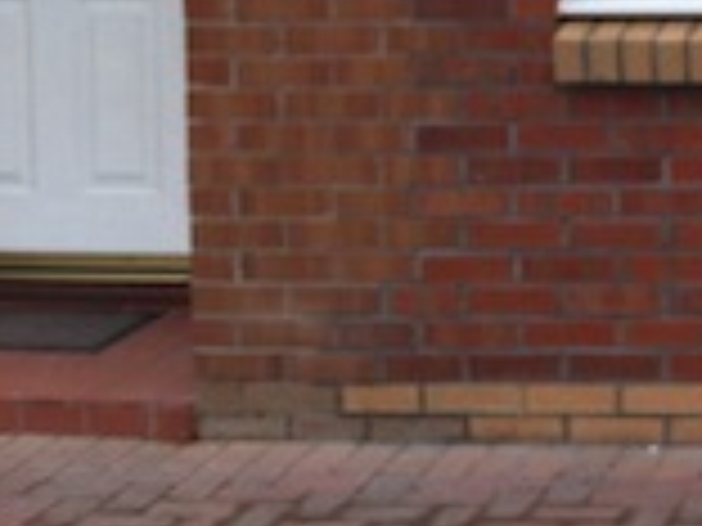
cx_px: 994
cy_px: -101
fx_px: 2271
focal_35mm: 112
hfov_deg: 16.3
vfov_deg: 12.9
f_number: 2.8
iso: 80
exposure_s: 1/269
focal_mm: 3.85
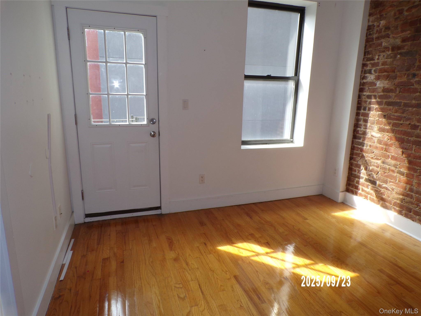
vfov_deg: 56.8
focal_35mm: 24
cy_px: 158
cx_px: 210
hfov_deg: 71.6
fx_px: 292
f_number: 4.4
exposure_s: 1/50
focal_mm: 4.3
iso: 80
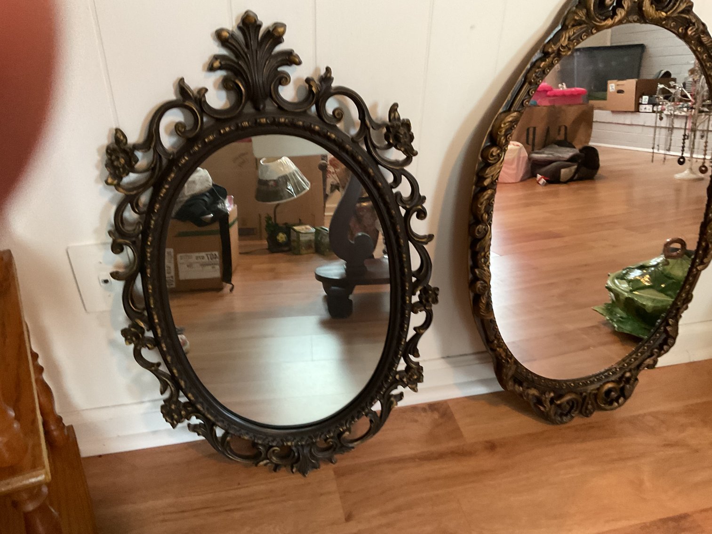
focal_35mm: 29
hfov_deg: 61.7
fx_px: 597
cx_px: 356
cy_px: 267
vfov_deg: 48.2
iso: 250
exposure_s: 1/30
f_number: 1.8
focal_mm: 3
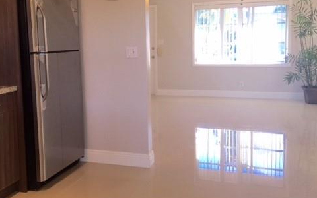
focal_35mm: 41
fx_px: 354
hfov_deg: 48.1
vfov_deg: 31.2
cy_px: 81
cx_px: 141
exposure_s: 1/60
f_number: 2.2
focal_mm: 4.15
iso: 50
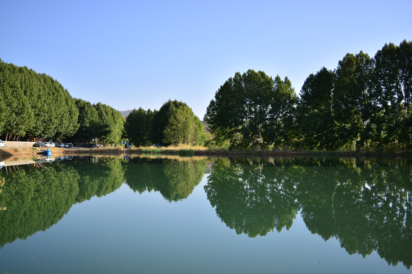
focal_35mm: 36
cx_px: 206
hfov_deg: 53.1
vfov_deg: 36.9
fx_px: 412
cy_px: 137
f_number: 4
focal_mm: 24
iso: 100
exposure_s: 1/800
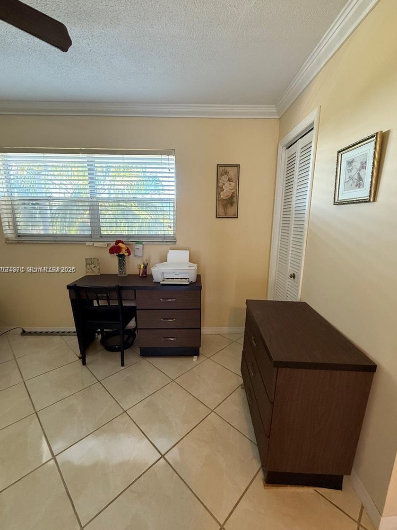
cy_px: 270
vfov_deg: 98.2
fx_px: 229
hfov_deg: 81.7
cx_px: 201
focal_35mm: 15
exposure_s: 1/63
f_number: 2.2
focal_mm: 2.22
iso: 400
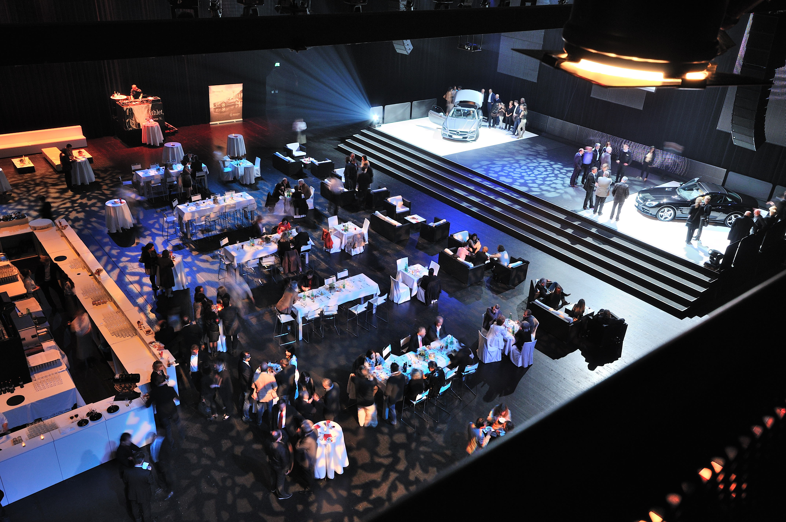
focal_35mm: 30
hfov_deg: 62.0
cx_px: 393
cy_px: 261
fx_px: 654
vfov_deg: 43.5
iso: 200
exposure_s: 1
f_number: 8
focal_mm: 20
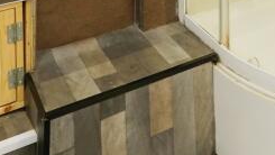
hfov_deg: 29.3
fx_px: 511
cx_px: 229
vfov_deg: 12.9
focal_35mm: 70
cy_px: -225
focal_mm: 16
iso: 2000
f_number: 7.1
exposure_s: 1/20
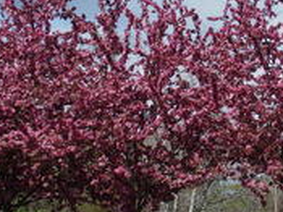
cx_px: 294
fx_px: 801
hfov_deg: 19.4
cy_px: 50
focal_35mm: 98
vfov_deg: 15.0
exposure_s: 1/800
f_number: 4
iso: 100
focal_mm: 8.1
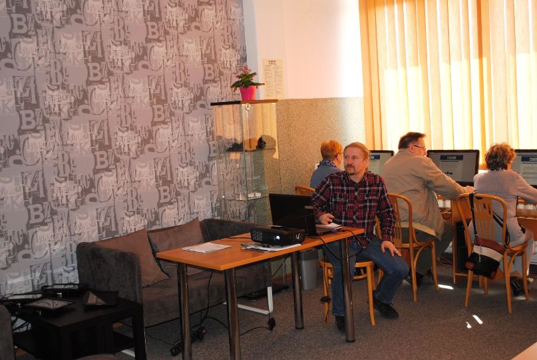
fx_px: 672
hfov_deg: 43.6
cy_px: 180
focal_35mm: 45
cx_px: 268
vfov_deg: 29.9
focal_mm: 30
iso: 200
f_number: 4.5
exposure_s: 1/60
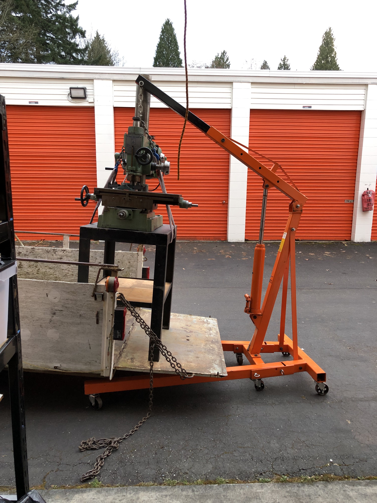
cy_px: 252
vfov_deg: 63.4
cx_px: 188
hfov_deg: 49.7
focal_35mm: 28
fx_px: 407
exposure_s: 1/30
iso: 40
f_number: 1.8
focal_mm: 4
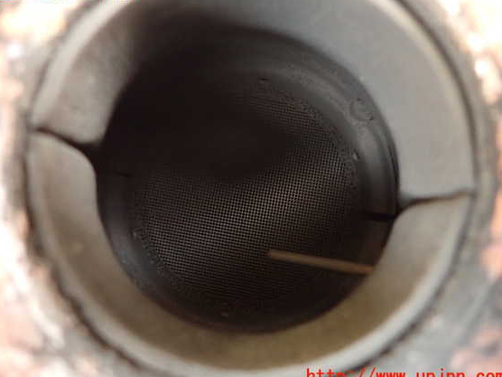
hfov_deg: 65.3
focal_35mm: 27
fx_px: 392
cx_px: 239
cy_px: 185
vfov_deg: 51.4
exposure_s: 1/30
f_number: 2
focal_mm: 4.5
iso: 800
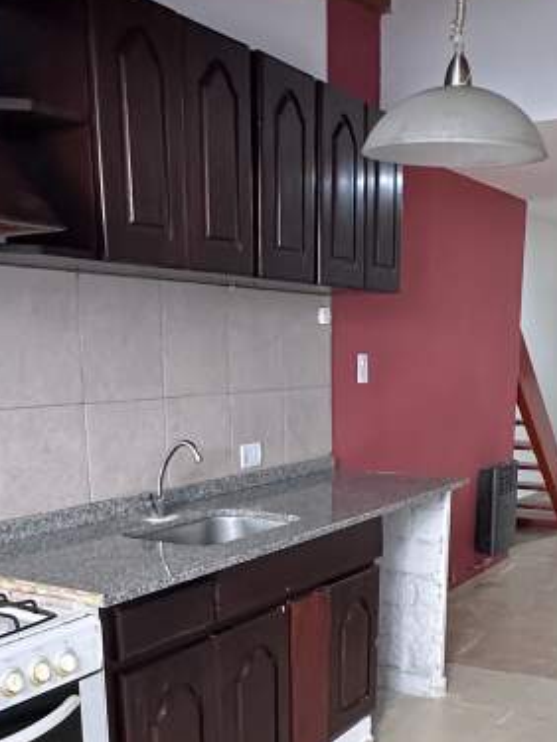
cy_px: 598
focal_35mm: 45
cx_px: 343
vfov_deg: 40.3
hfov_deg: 32.1
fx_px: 965
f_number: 2.2
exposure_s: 1/79
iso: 320
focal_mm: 2.22
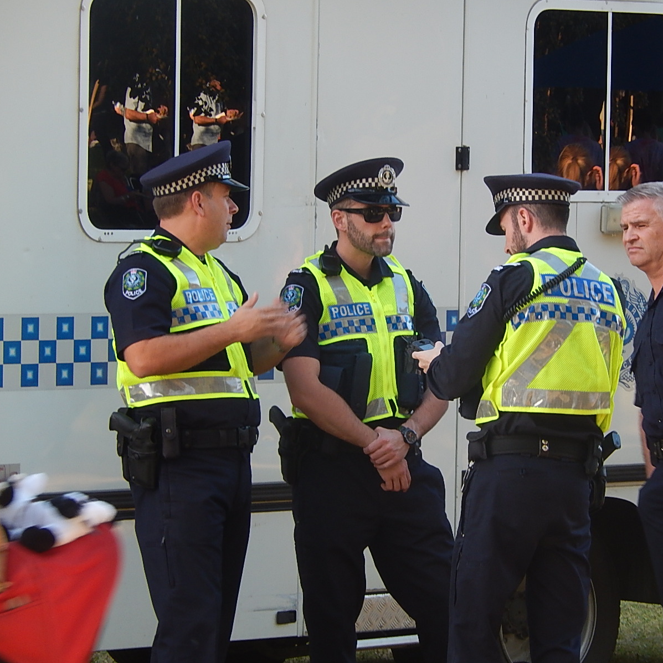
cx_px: 421
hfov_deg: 6.9
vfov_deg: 6.9
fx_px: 5504
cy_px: 331
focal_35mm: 254
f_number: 5.8
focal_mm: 38.6
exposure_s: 1/40
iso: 125
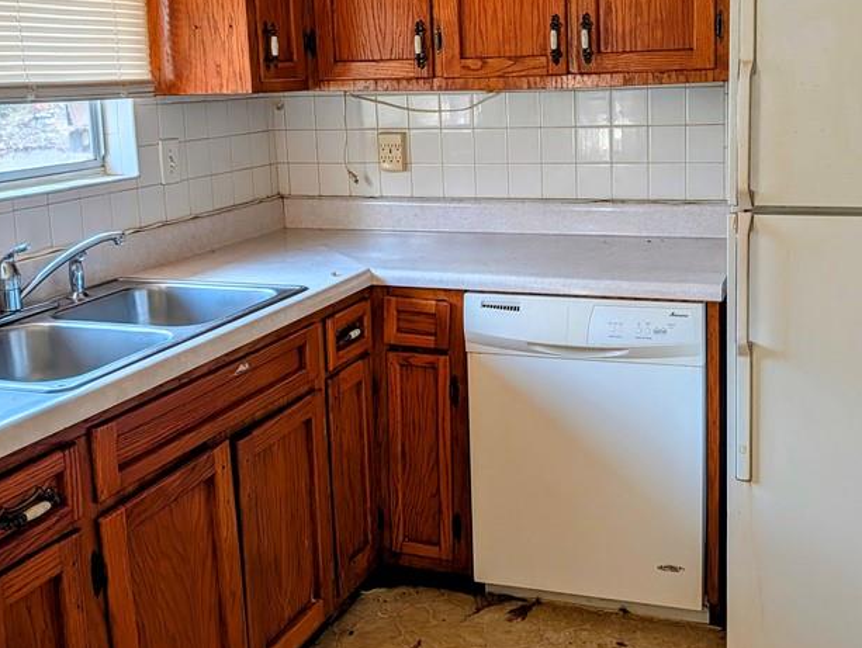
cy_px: 239
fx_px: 997
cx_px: 525
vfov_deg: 35.8
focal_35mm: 40
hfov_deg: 46.4
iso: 16
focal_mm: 6.9
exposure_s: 1/233
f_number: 1.68
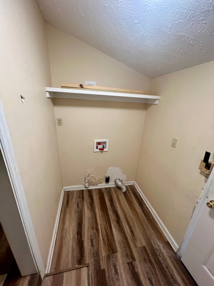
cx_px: 107
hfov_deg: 89.9
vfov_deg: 106.2
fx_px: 107
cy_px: 143
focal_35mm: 13
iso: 200
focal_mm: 1.57
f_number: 1.8
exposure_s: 1/60
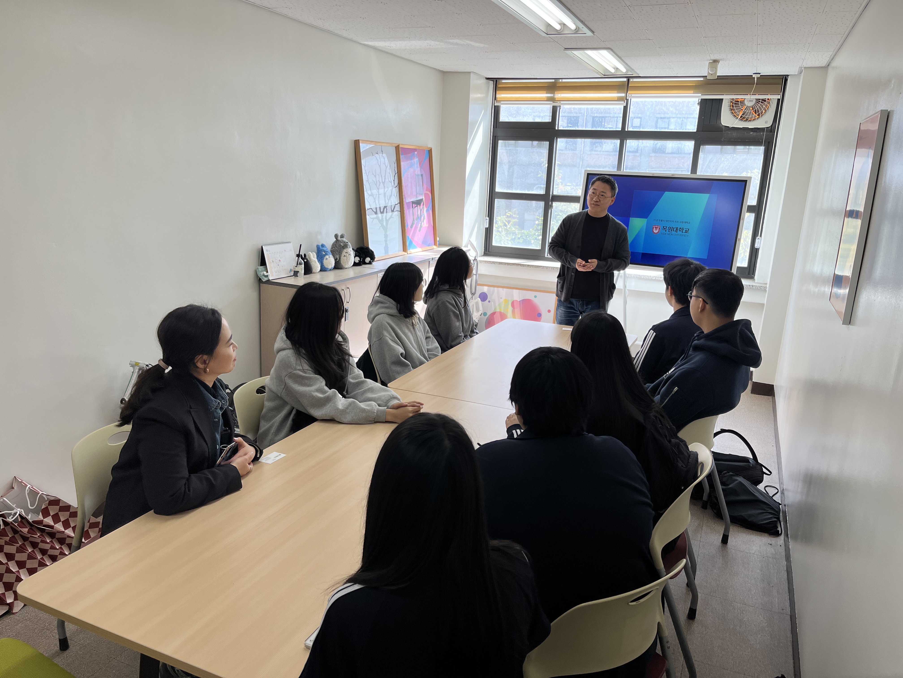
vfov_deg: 53.1
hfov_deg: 67.3
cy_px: 339
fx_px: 678
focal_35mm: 26
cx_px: 452
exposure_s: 1/266
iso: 40
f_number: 1.6
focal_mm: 5.1
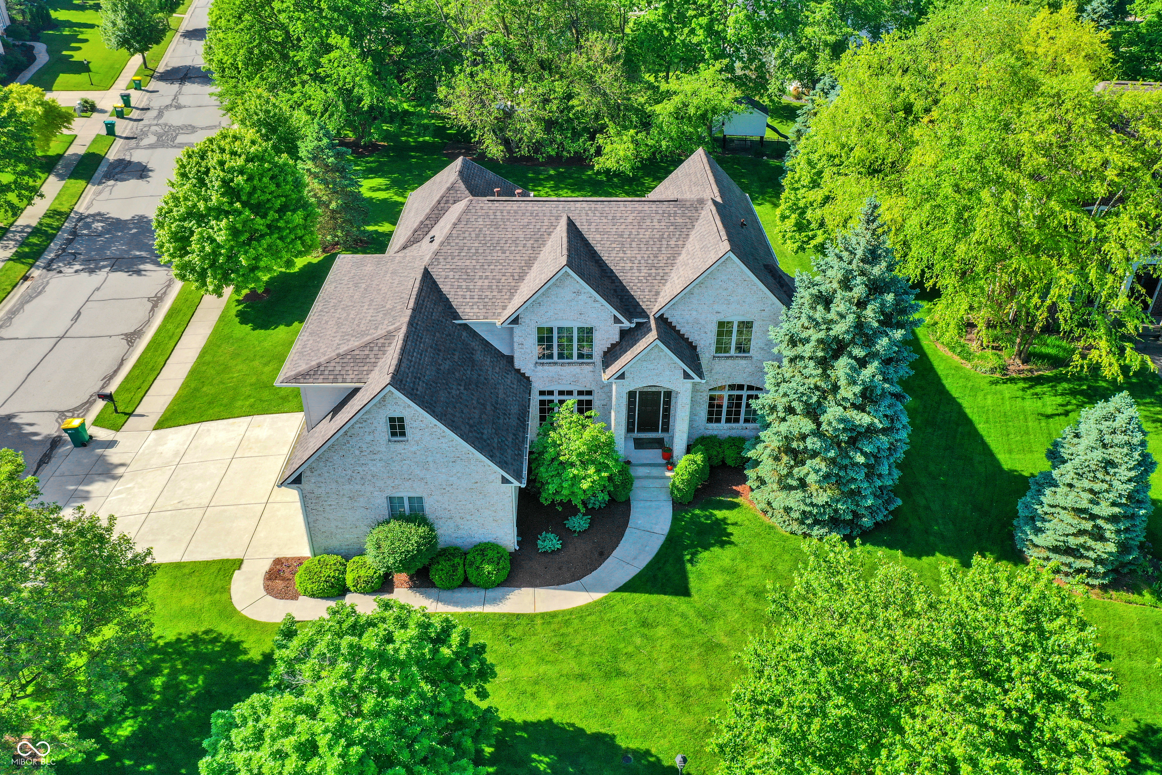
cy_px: 388
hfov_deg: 65.5
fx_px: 904
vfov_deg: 46.4
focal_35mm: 28
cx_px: 581
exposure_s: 1/240
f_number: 5
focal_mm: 10.26
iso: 100
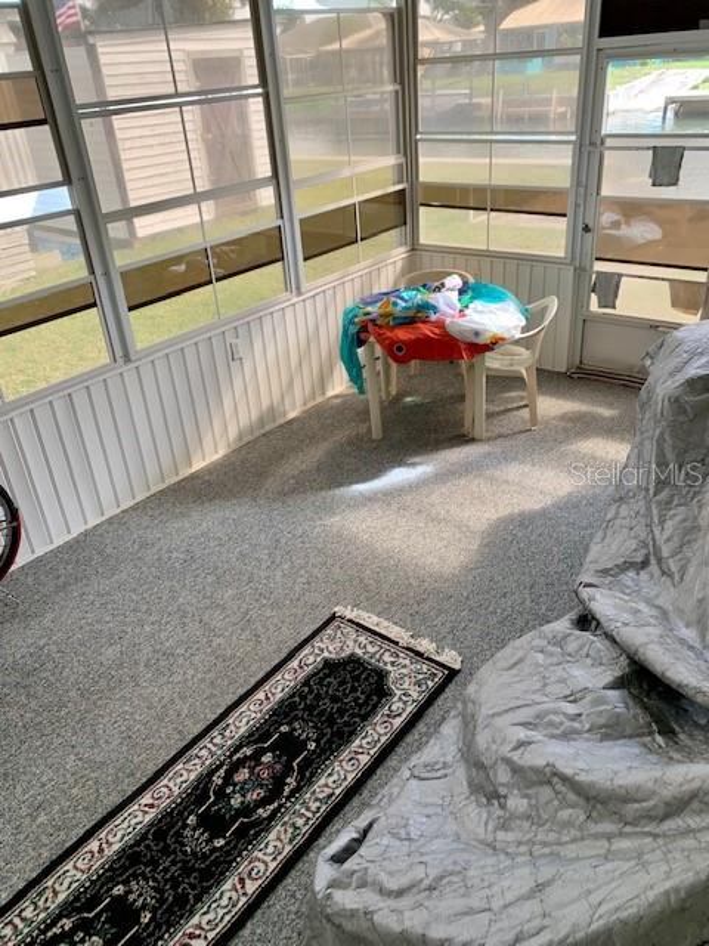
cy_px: 473
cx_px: 354
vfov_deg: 67.3
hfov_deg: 53.1
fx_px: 710
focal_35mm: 26
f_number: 1.8
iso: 64
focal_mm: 4.25
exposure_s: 1/121
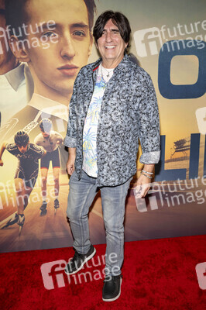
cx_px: 103
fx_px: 301
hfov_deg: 37.8
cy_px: 155
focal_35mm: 35
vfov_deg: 54.5
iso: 800
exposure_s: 1/200
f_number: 4.5
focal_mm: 35
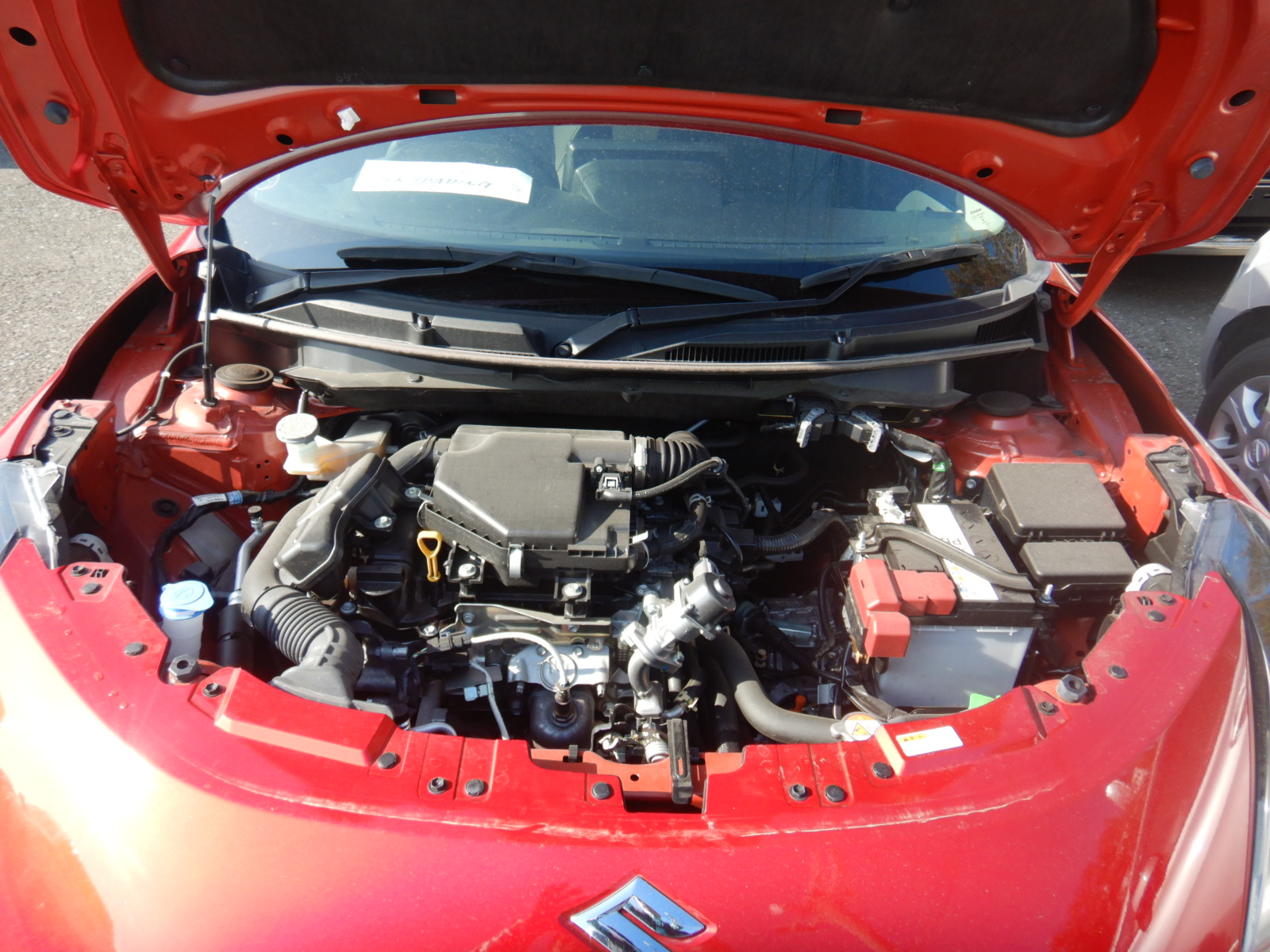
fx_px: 881
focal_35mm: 24
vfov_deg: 56.8
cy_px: 476
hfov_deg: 71.6
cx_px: 635
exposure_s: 1/400
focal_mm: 4.3
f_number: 2.8
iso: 125
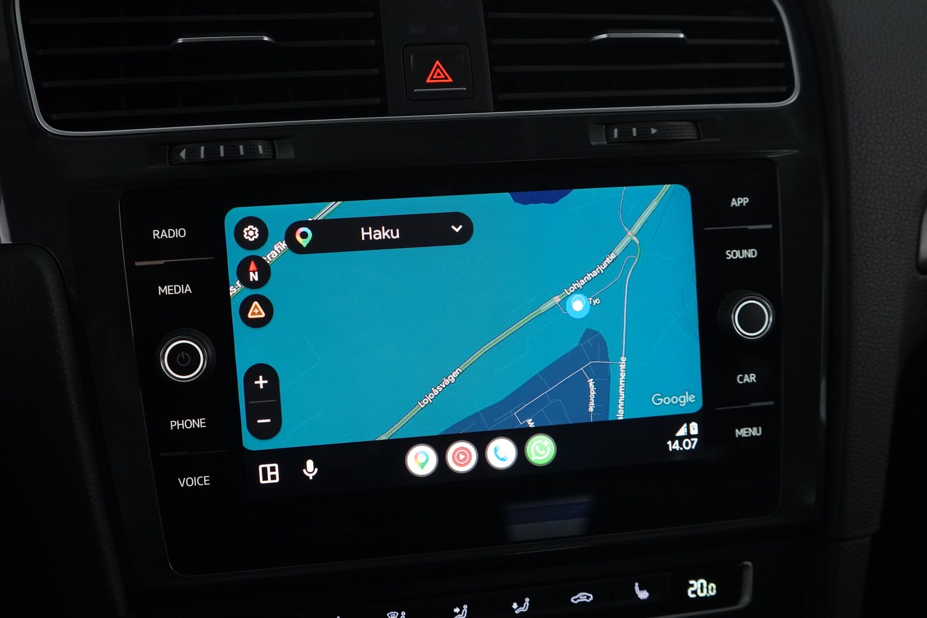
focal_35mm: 42
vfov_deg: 31.9
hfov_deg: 46.4
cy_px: 309
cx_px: 464
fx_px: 1081
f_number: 4
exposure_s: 1/60
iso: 4000
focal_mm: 28
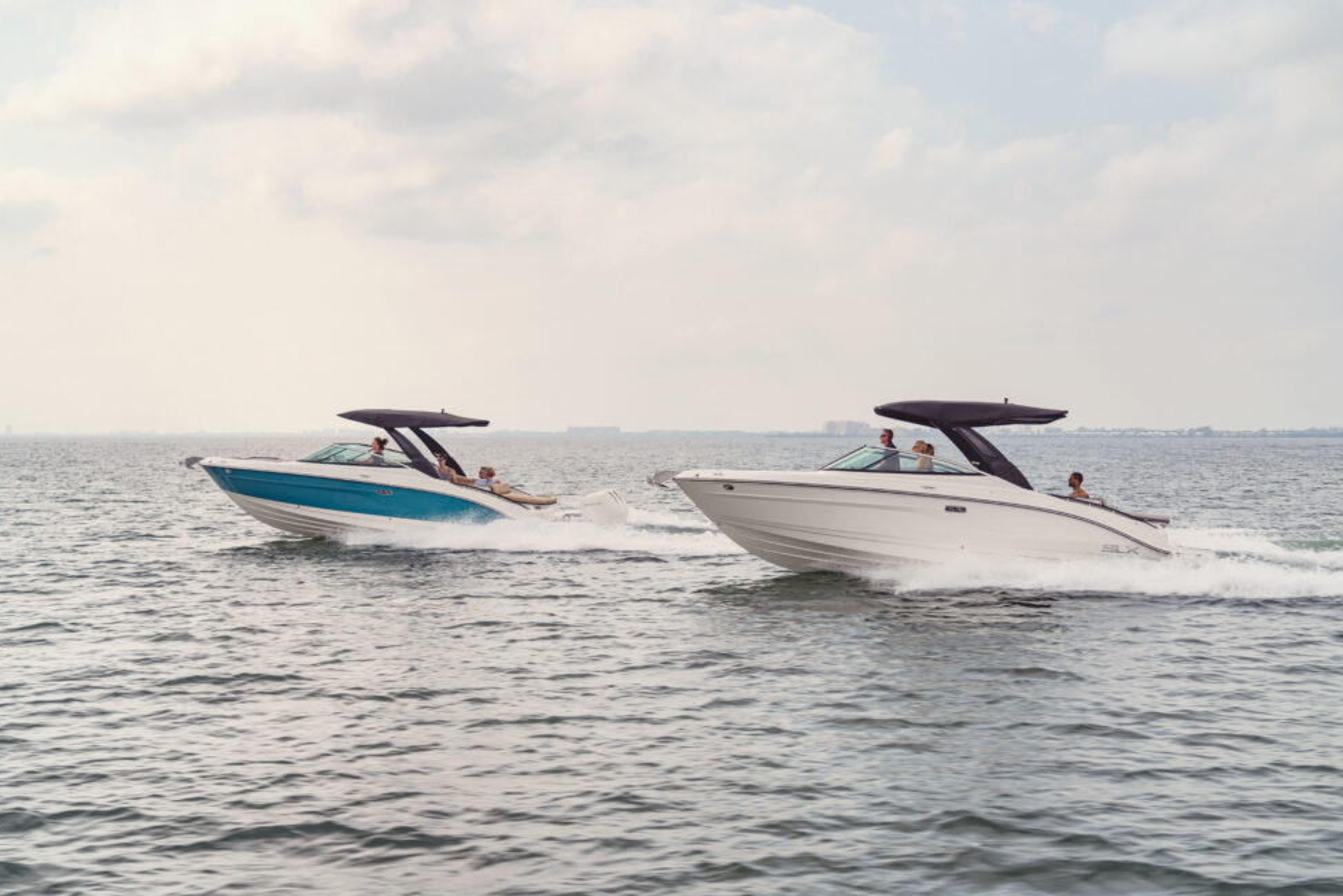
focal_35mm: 46
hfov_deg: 42.7
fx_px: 1716
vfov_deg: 29.3
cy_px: 434
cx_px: 671
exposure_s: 1/200
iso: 100
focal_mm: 44
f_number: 4
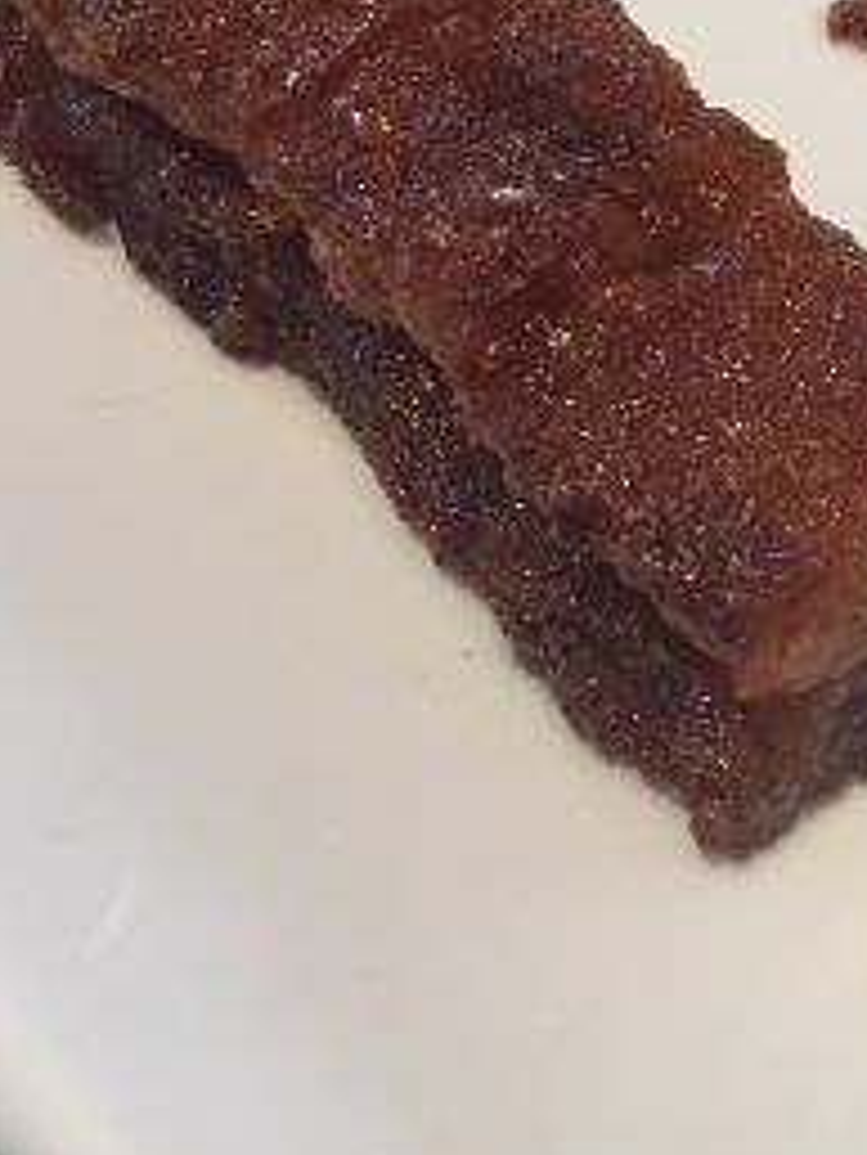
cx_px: 1026
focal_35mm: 79
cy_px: 198
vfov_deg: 24.2
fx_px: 2636
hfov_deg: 17.8
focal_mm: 4.15
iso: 50
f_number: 2.2
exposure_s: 1/33
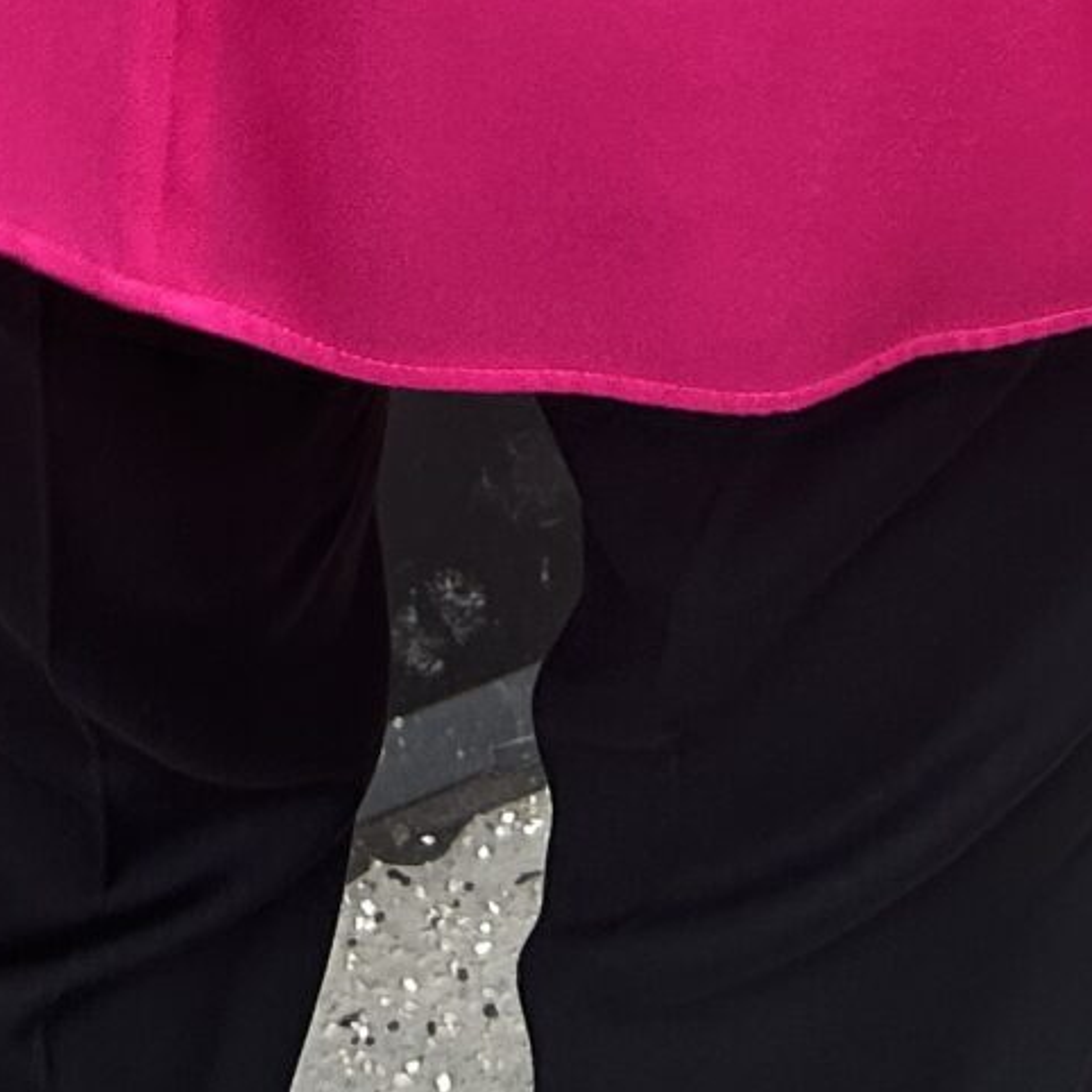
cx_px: 299
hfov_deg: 14.2
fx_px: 4354
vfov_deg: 11.6
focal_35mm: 122
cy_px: -1584
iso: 100
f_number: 1.5
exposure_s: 1/121
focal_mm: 5.7
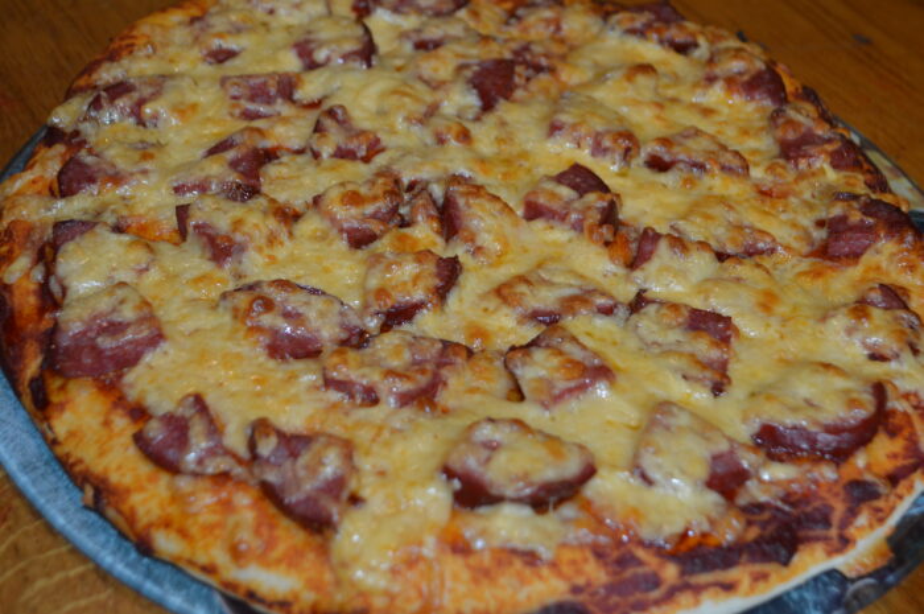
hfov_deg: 37.9
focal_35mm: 52
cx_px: 462
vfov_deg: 25.7
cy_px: 307
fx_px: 1346
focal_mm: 35
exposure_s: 1/60
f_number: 5
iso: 400
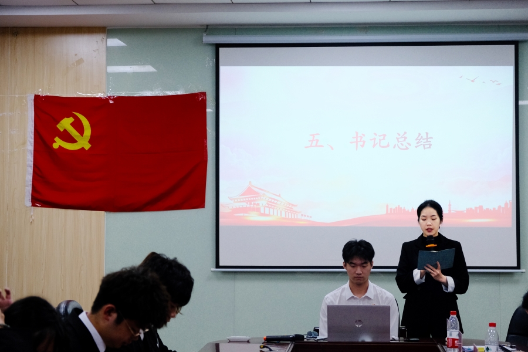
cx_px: 264
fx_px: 1217
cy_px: 176
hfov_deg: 24.5
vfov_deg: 16.5
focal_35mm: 83
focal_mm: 55
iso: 2000
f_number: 4
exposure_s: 1/160
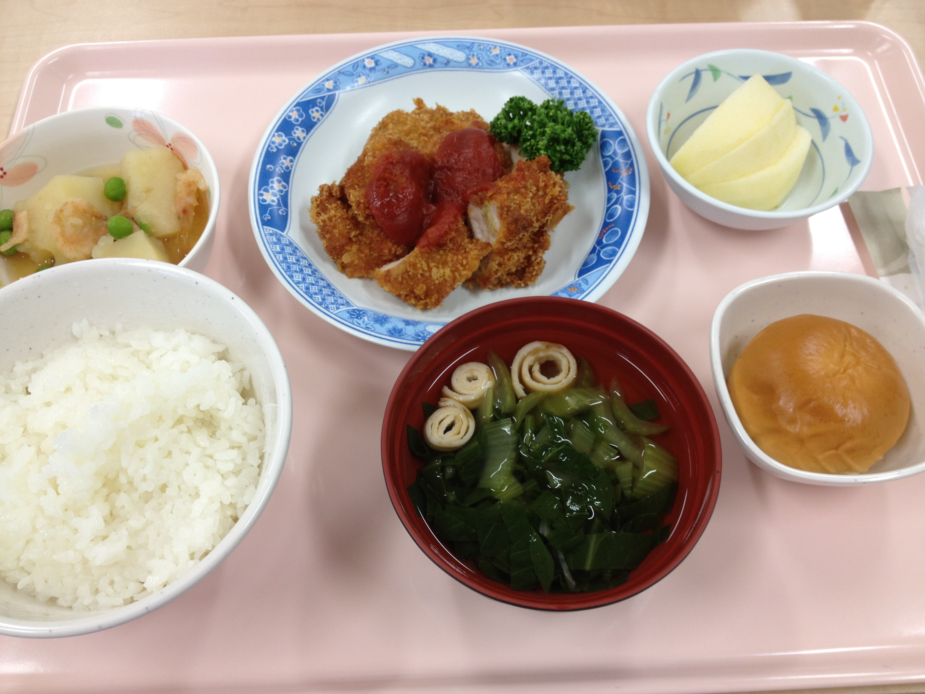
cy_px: 347
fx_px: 935
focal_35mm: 35
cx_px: 462
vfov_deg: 40.7
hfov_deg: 52.6
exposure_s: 1/30
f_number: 2.4
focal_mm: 4.28
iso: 64
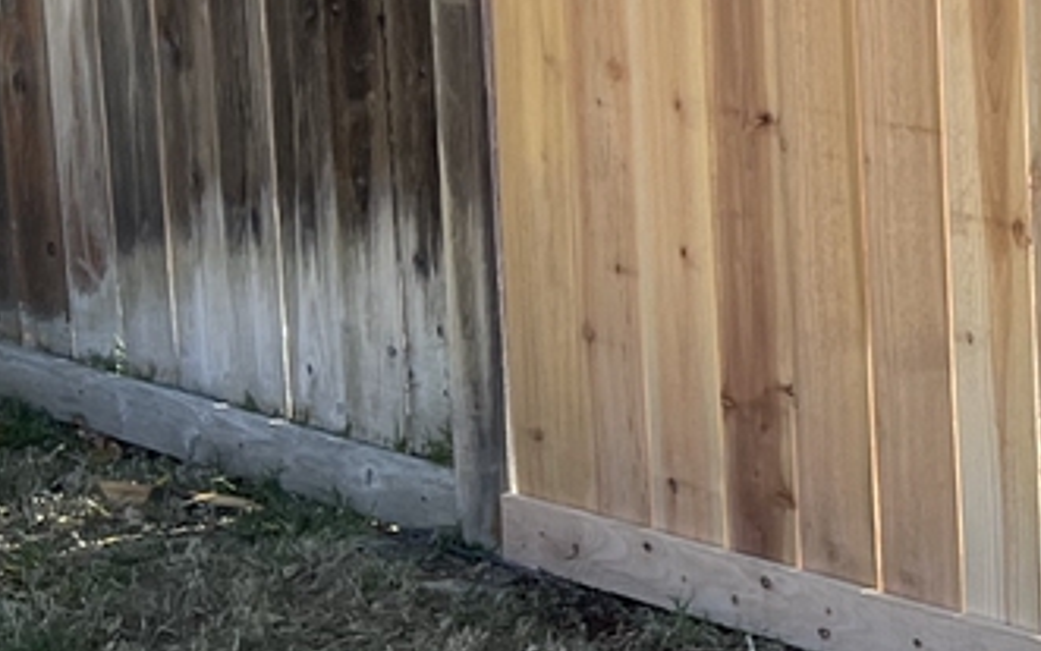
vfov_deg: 10.4
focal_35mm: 125
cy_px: 2
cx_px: 1711
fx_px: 3547
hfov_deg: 15.1
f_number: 1.5
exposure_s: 1/982
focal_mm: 5.7
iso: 50
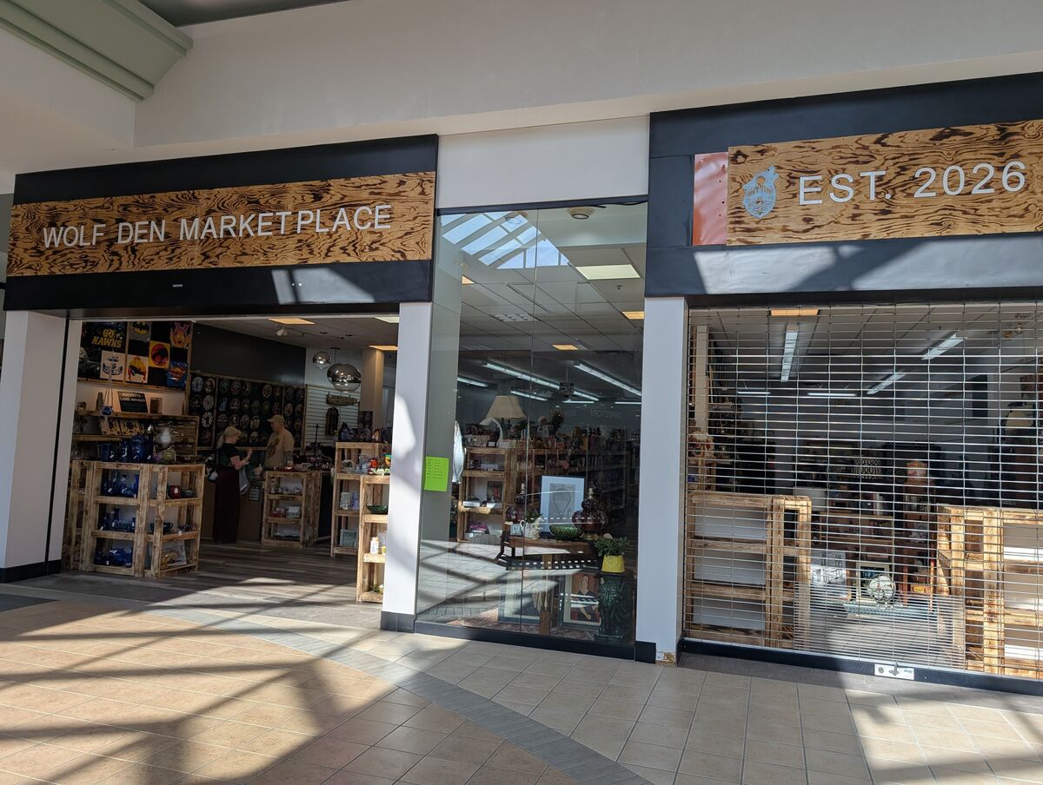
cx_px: 522
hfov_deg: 71.5
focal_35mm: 24
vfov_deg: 57.0
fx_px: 724
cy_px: 392
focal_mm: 6.9
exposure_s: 1/514
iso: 21
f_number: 1.68
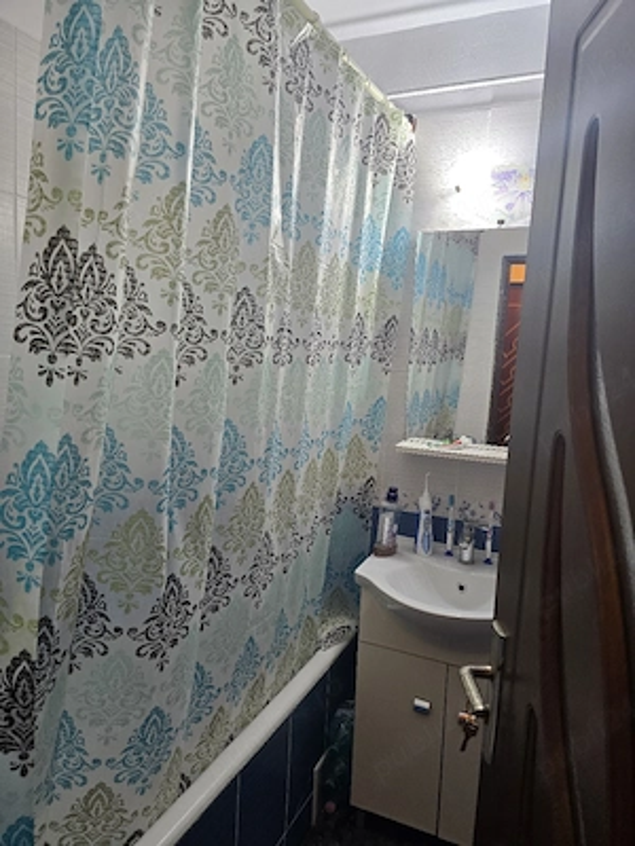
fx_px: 563
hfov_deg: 58.9
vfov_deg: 73.9
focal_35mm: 23
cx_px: 318
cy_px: 423
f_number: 1.7
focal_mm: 6.3
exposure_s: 1/101
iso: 160
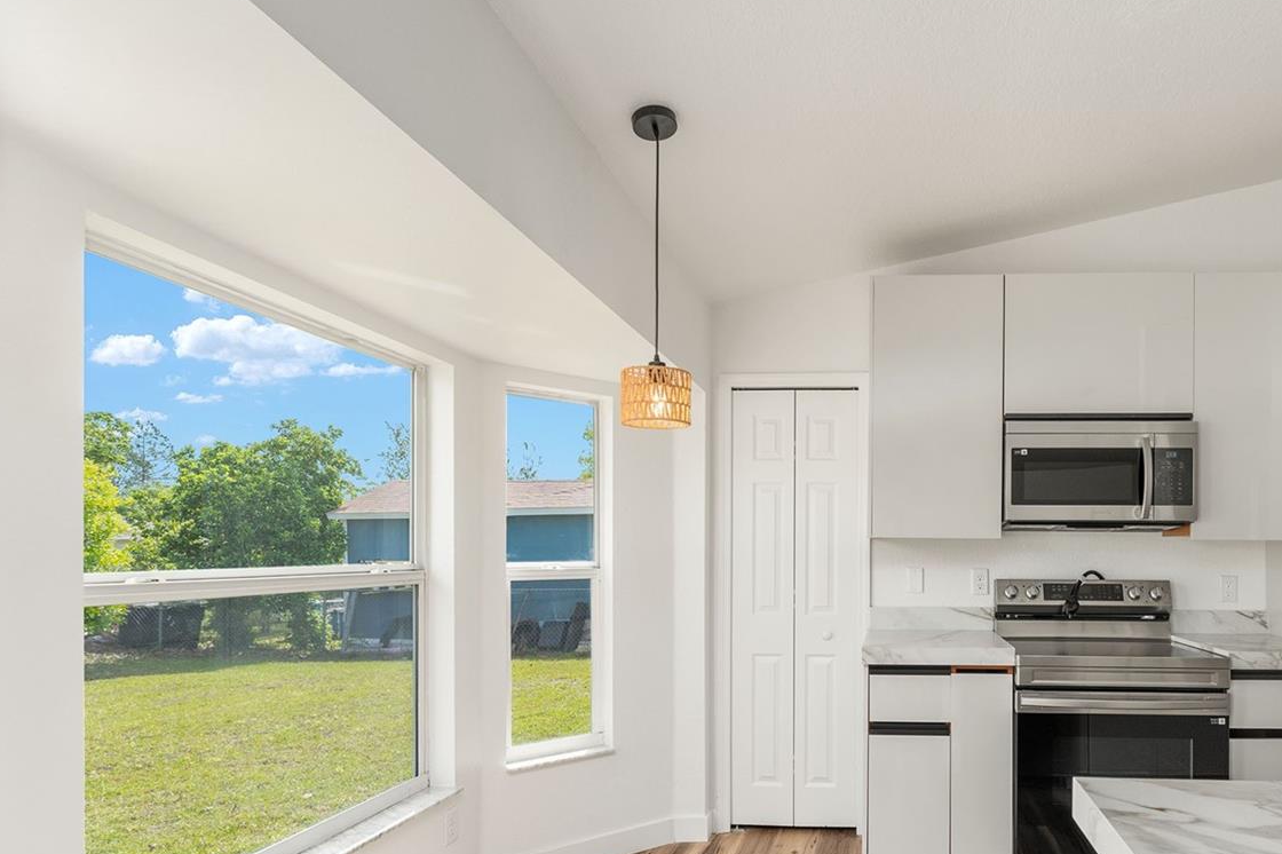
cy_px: 556
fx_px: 712
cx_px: 869
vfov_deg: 60.7
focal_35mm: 20
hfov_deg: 80.8
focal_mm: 14
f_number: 7.1
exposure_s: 1/60
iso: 400
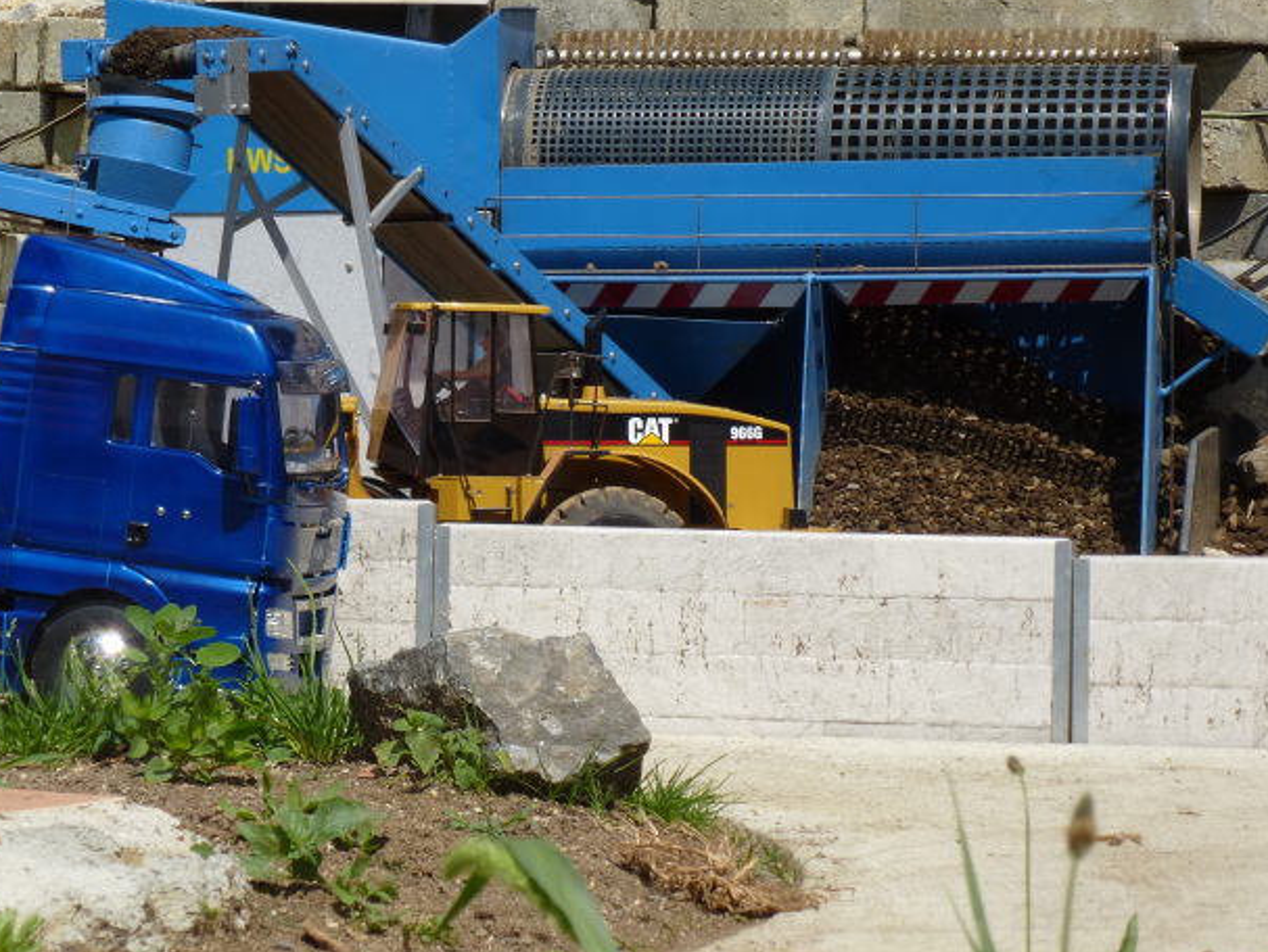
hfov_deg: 10.6
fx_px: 6854
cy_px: 582
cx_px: 437
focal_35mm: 187
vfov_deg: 7.9
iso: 100
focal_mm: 25.5
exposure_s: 1/800
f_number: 5.3
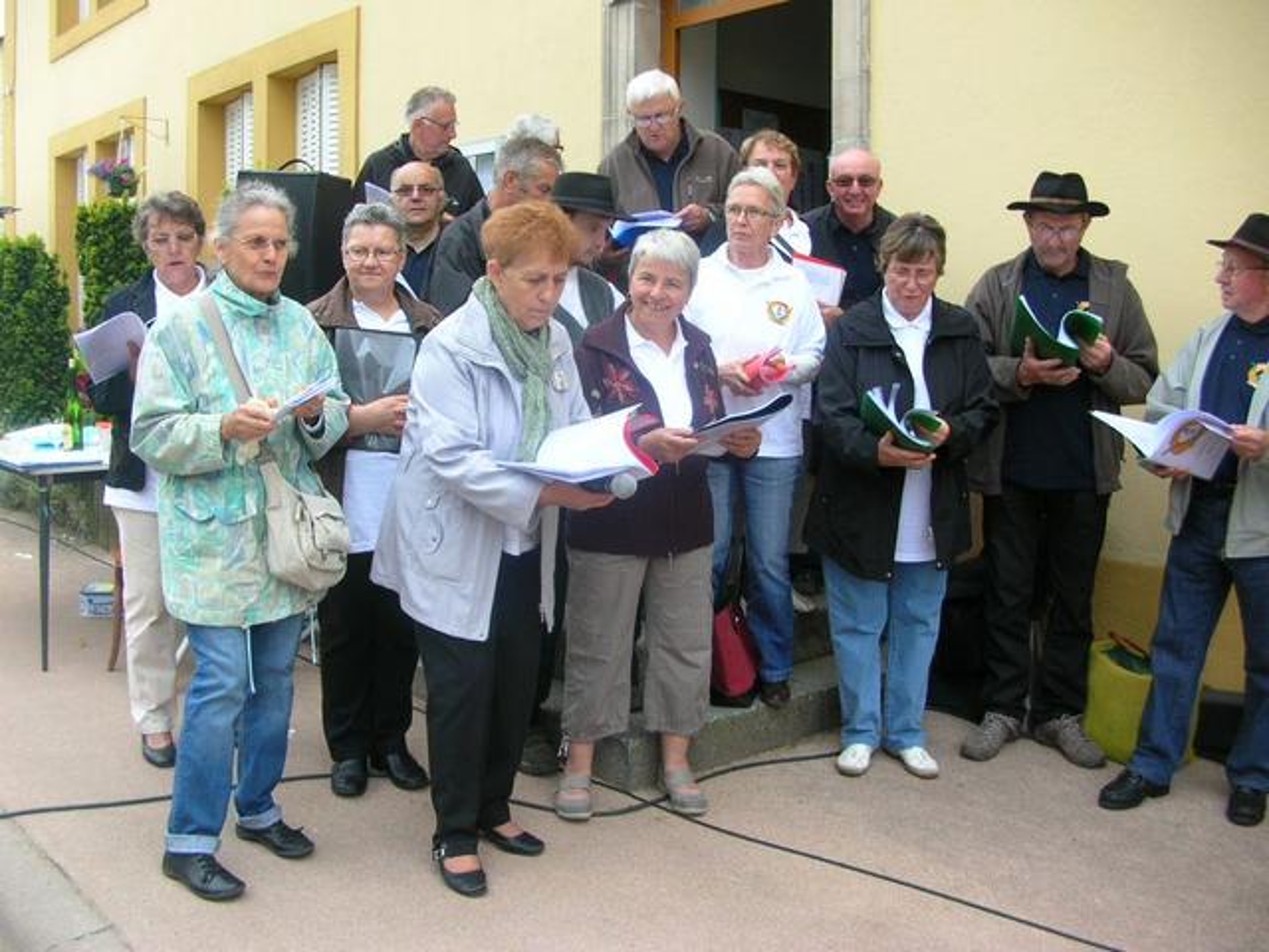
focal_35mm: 35
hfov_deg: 52.6
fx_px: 1283
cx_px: 634
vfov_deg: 40.7
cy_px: 476
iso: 50
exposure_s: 1/36.3
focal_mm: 5.8
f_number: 2.8
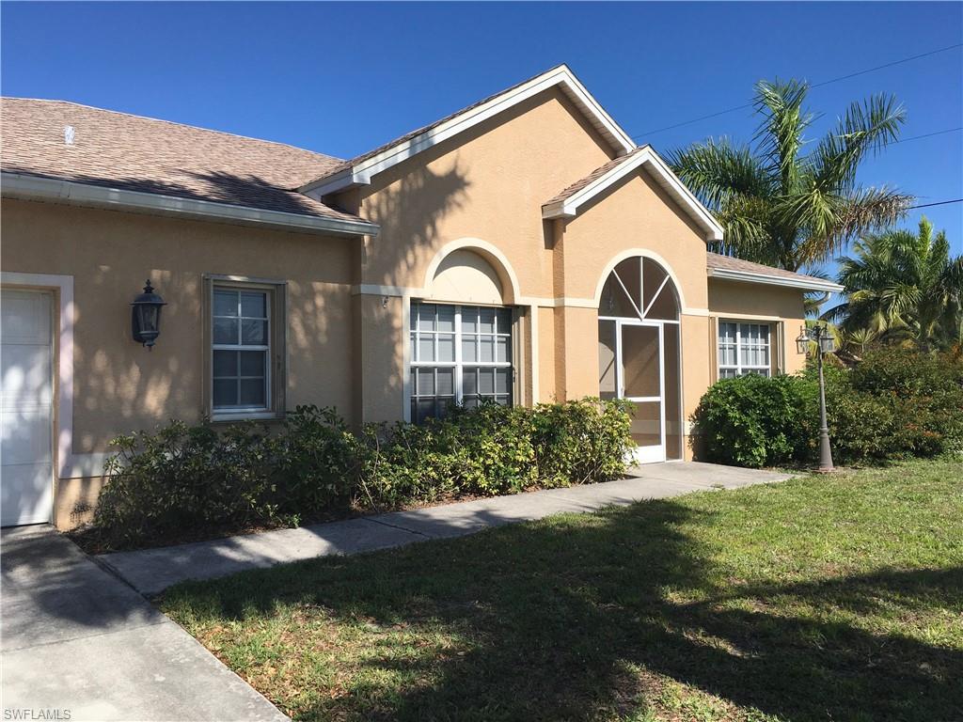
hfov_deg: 61.7
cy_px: 361
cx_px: 482
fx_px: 807
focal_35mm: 29
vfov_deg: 48.2
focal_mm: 4.15
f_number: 2.2
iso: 25
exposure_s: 1/2262
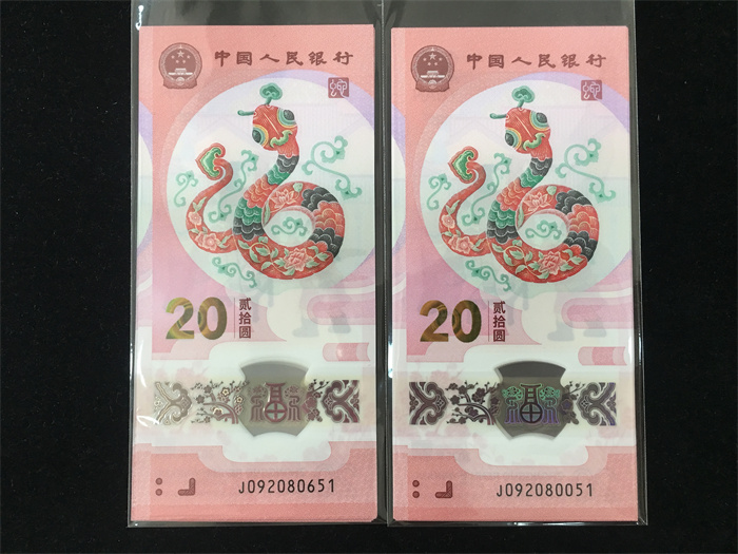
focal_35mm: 29
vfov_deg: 48.2
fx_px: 618
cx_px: 369
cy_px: 277
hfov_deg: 61.7
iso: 50
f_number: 2.2
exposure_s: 1/33
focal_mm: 4.15
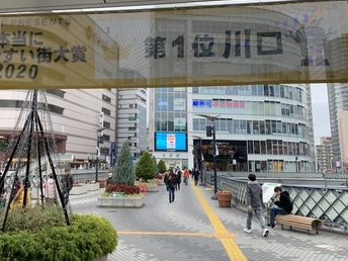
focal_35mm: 34
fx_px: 342
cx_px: 148
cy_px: 107
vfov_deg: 41.6
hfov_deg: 53.7
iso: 25
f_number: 1.8
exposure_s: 1/141
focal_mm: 4.25
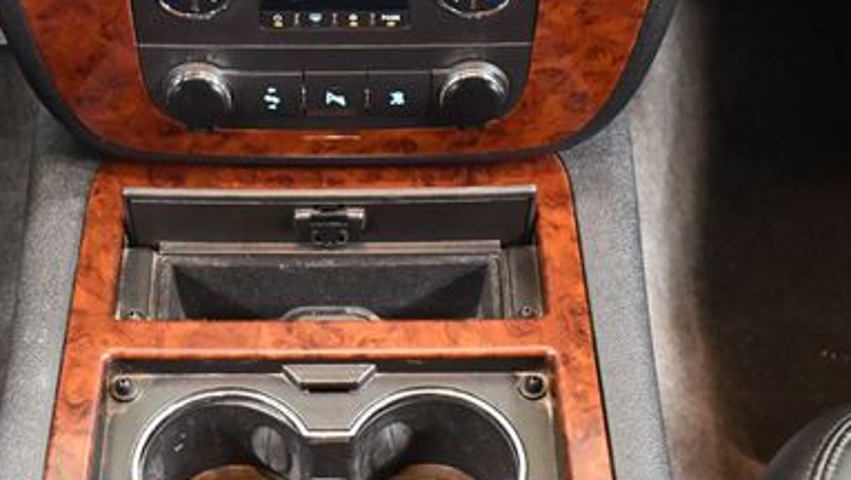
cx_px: 329
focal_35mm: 63
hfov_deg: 33.2
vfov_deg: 19.1
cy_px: 342
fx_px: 1422
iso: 5000
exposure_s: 1/60
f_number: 3.5
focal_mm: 18
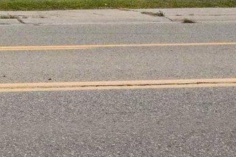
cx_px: -332
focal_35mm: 140
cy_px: -43
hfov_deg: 11.9
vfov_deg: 9.6
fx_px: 918
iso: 1600
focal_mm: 24
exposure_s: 1/8000
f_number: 7.1
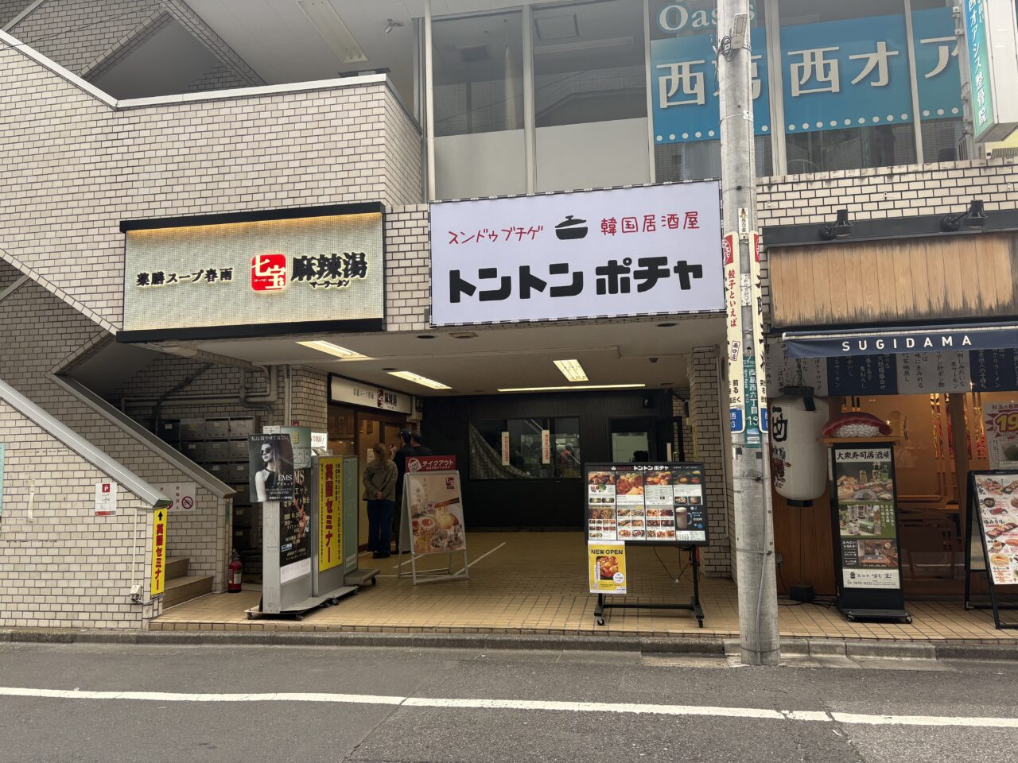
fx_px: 765
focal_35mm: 26
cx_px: 509
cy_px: 382
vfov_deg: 53.1
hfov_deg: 67.3
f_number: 1.6
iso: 50
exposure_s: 1/211
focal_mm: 5.96
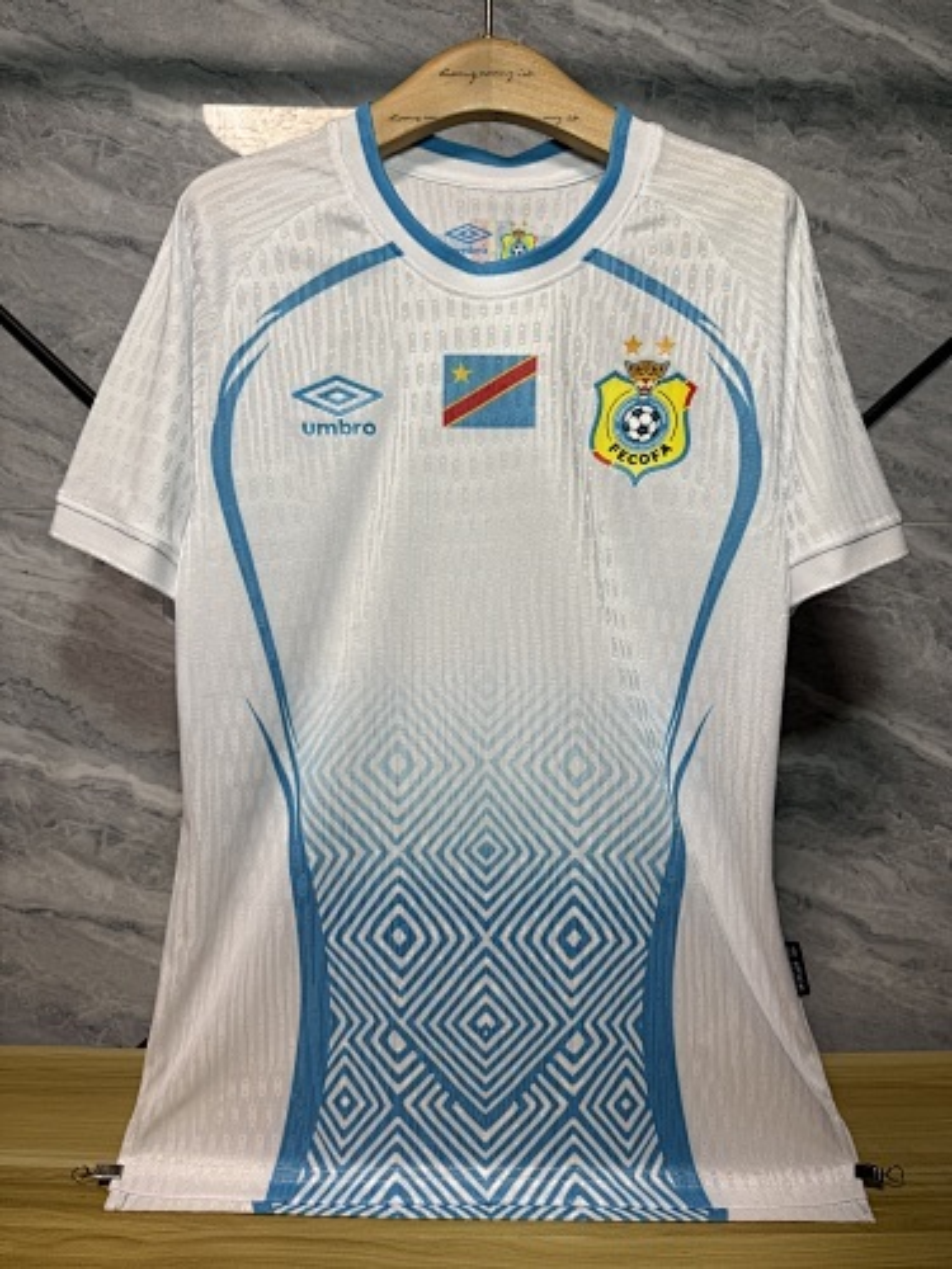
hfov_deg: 56.8
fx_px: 880
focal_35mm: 24
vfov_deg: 71.6
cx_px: 476
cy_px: 634
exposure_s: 1/100
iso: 80
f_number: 1.78
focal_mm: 6.76
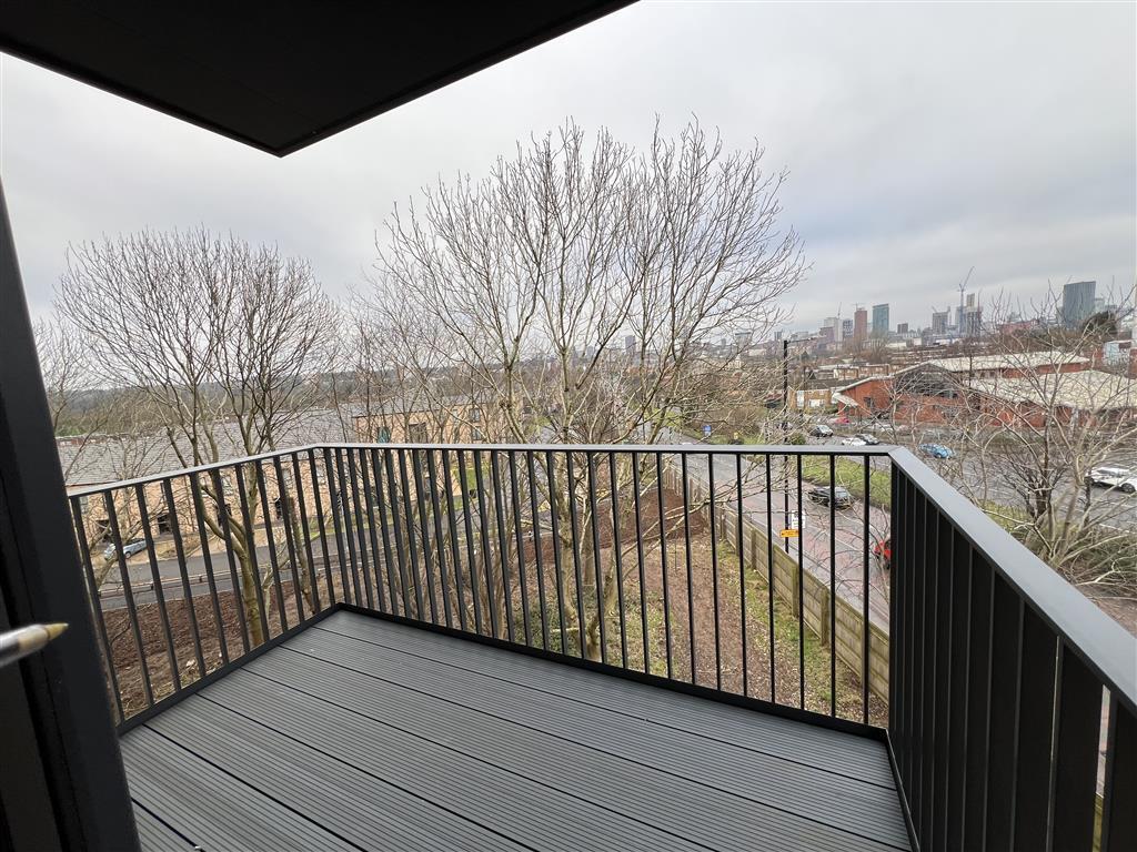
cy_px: 426
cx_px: 568
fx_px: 427
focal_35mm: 13
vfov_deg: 89.9
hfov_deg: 106.2
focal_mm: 1.57
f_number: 1.8
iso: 32
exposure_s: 1/184
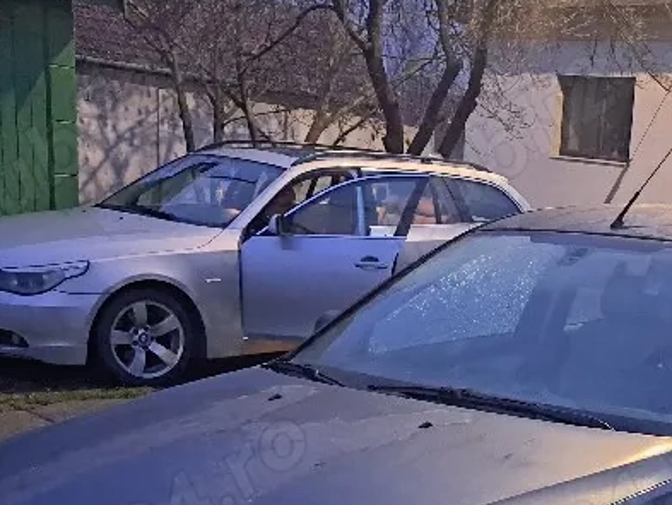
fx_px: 1185
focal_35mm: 61
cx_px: 679
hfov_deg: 29.5
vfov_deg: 22.5
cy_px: 568
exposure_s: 1/17
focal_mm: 5.23
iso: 1250
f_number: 1.8
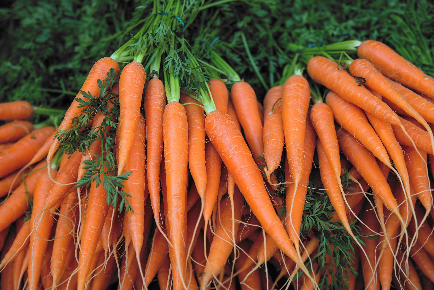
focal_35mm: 70
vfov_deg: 19.5
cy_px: 145
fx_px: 844
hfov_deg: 28.8
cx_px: 217
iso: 100
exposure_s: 1/100
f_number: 5
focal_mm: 70
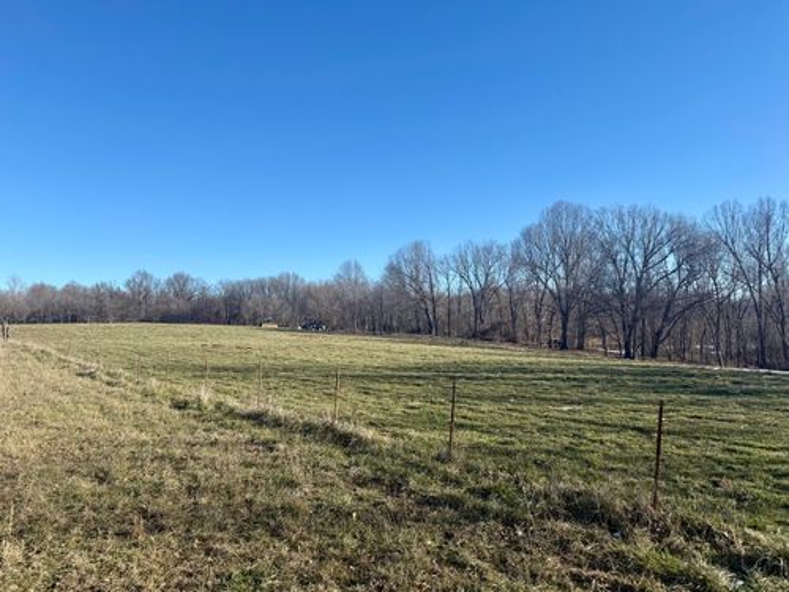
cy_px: 296
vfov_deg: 56.8
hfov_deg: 71.6
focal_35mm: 24
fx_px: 547
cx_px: 394
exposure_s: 1/3584
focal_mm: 6.76
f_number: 1.78
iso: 80
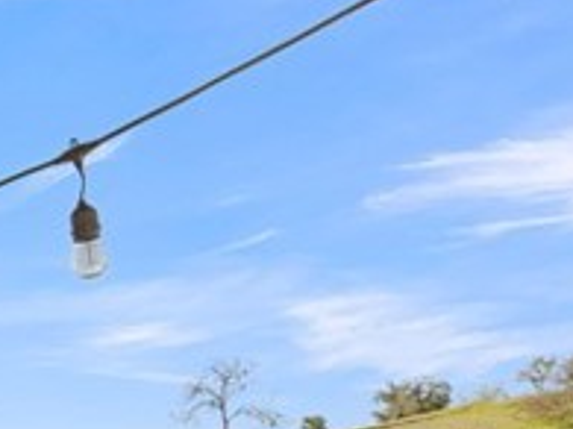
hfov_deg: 15.4
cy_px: 695
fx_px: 1423
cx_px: -726
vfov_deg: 15.4
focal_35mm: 86
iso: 200
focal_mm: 17
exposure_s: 1/60
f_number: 8
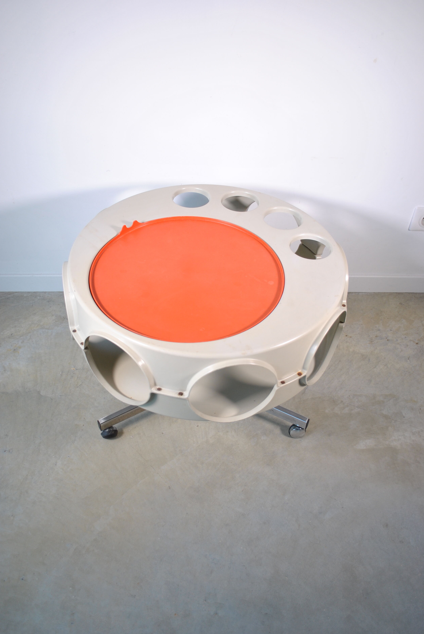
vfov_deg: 60.2
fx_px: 546
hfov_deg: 42.4
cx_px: 207
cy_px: 316
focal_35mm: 31
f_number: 4
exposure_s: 1/80
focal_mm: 20
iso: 200
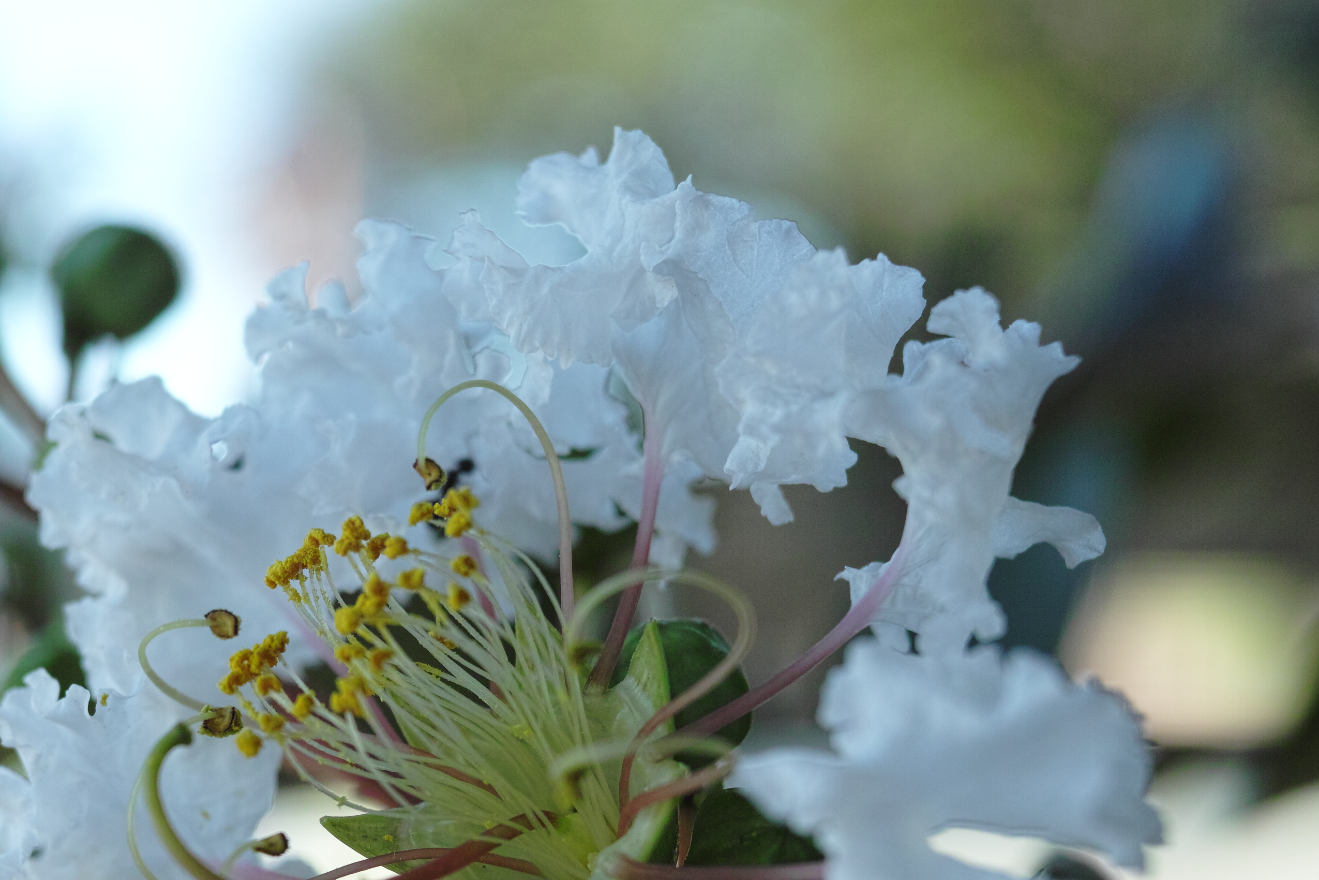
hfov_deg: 24.3
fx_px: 3041
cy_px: 693
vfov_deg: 16.3
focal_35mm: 83
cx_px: 368
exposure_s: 1/200
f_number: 5
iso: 200
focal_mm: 30
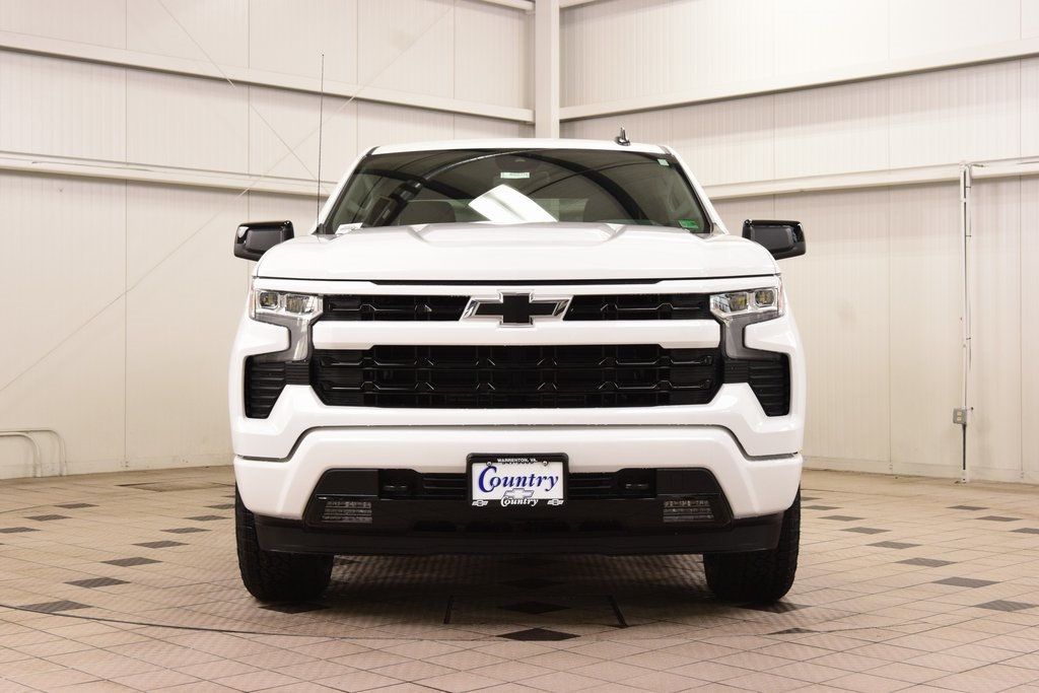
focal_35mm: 54
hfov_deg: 36.9
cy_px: 346
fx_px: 1559
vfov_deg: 25.1
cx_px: 520
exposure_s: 1/60
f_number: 8
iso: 1250
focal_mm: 36
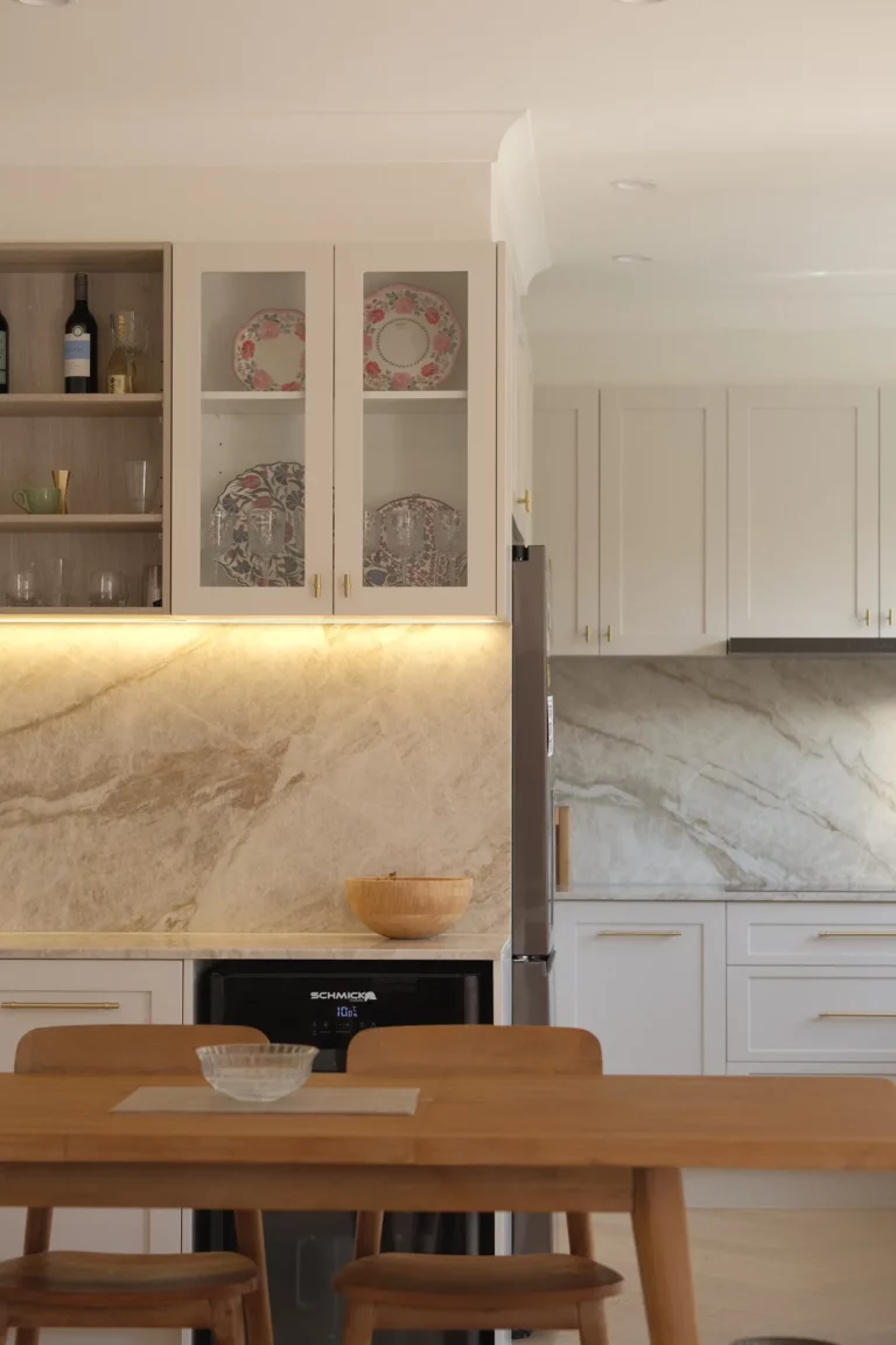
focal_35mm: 84
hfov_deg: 16.3
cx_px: 448
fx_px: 3136
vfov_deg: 24.2
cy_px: 672
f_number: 2.8
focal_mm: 56
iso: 200
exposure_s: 1/60
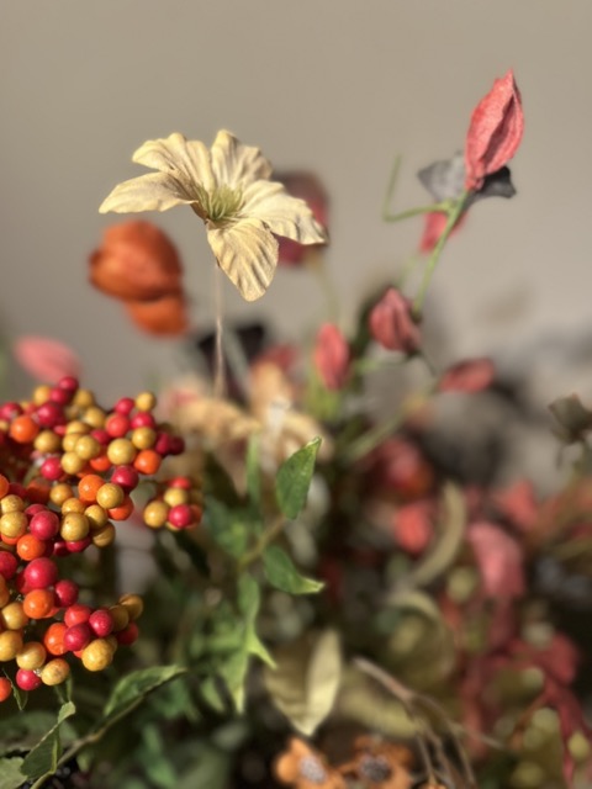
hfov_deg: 56.8
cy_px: 394
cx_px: 296
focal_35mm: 24
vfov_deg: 71.6
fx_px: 547
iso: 320
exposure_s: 1/50
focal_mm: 6.86
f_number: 1.78
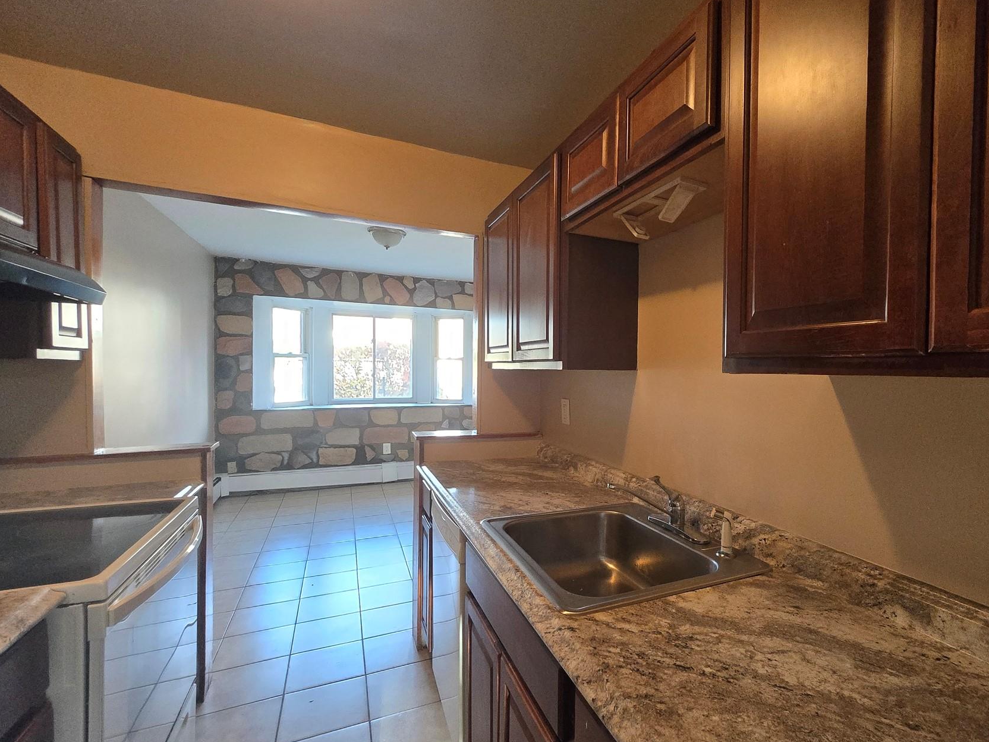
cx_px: 598
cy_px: 386
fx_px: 457
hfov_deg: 93.1
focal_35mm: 16
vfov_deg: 78.1
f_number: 2.2
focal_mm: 1.7
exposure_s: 1/60
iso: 500
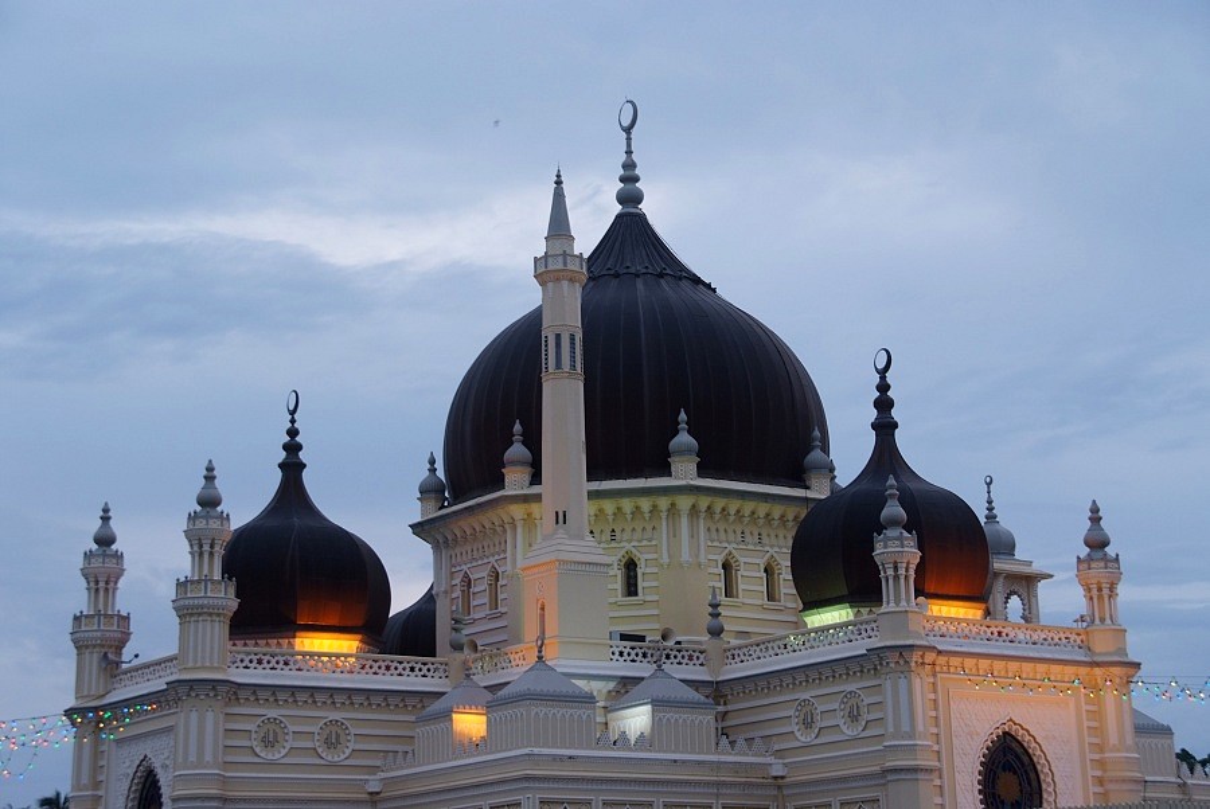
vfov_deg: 19.8
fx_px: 2321
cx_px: 605
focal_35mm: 69
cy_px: 404
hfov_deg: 29.2
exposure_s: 1/35
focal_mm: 46
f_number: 5
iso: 200
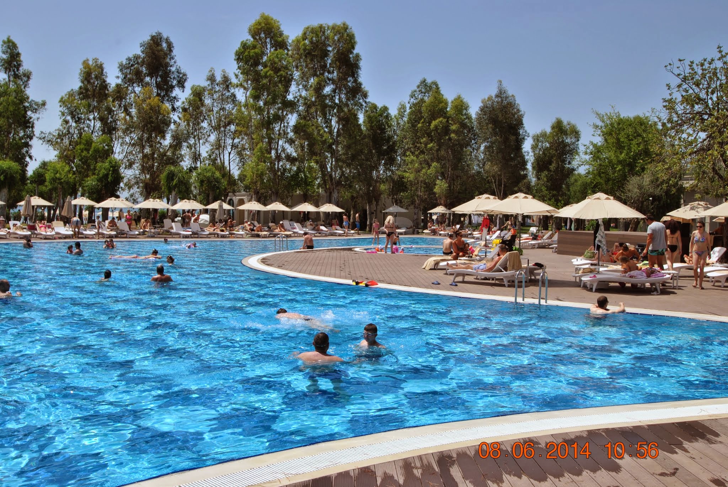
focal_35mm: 36
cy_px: 244
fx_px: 729
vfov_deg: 37.0
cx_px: 364
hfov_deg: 53.1
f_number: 9
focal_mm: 24
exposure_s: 1/320
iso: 100
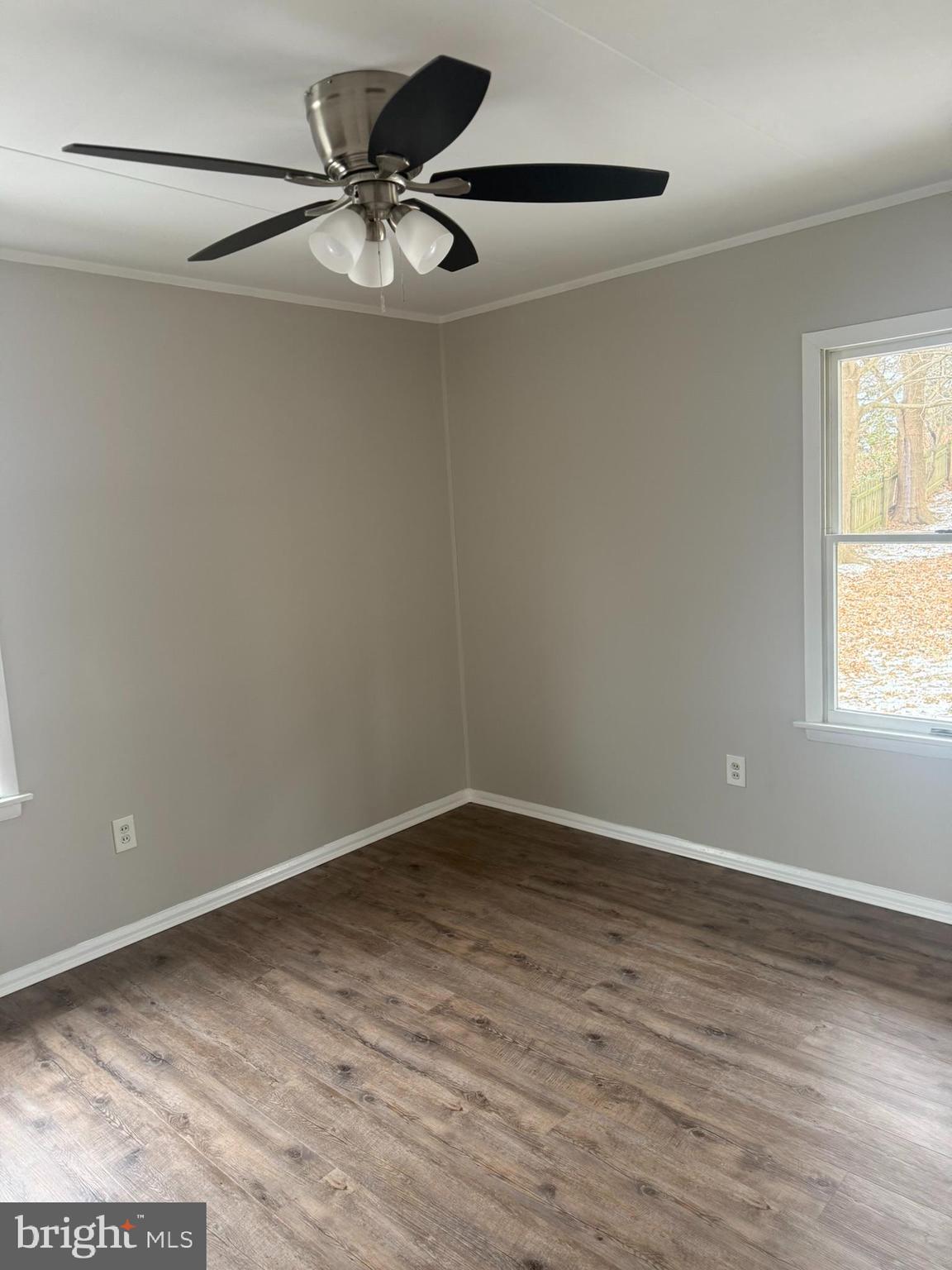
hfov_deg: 56.8
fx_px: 880
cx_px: 476
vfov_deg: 71.6
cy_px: 635
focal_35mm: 24
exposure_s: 1/121
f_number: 1.78
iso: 200
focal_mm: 6.76
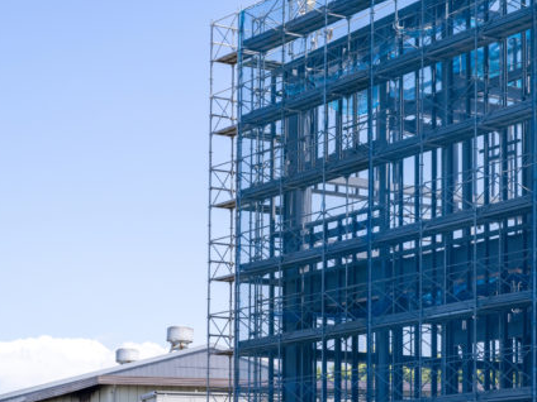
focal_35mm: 109
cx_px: 356
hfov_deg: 18.0
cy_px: 178
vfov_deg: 13.6
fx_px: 1691
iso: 200
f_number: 9
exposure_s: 1/320
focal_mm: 50
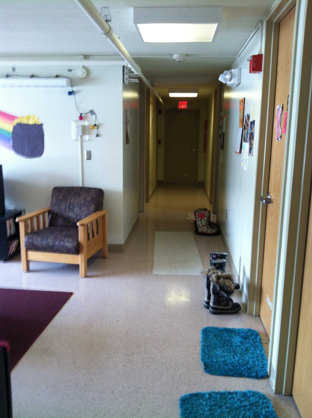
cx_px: 156
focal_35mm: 35
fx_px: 422
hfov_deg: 40.6
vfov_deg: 52.7
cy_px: 209
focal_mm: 3.85
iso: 80
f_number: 2.8
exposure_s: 1/17
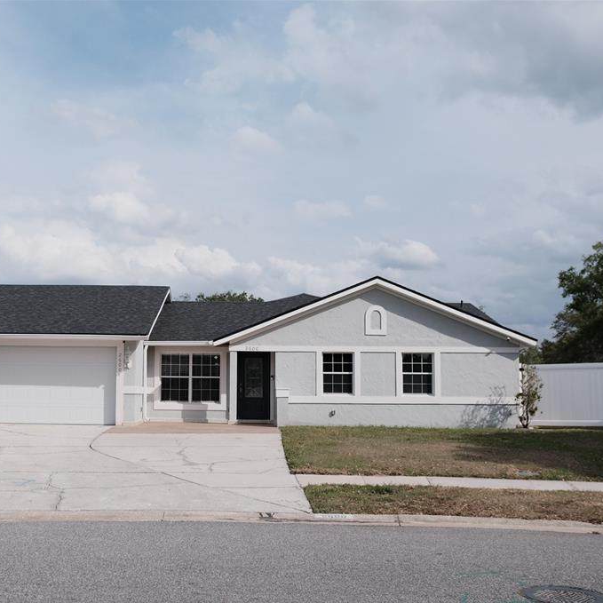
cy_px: 302
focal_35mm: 41
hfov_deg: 40.5
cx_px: 214
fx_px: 808
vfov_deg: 40.9
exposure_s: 1/4000
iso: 160
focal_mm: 21
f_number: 2.8
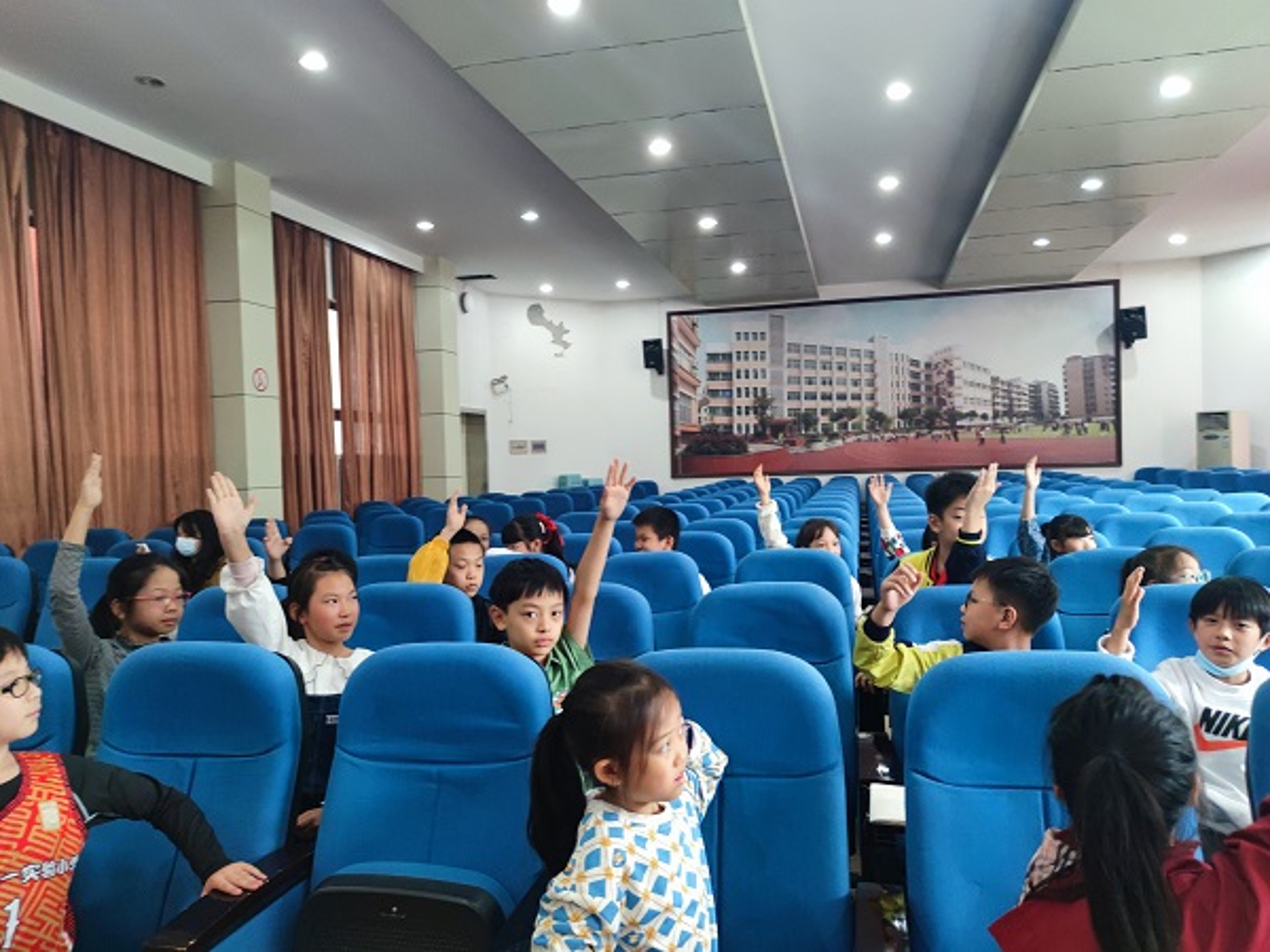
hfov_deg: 71.6
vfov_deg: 56.8
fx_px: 881
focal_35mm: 24
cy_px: 476
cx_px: 635
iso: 526
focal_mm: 6.72
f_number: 1.69
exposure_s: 1/50
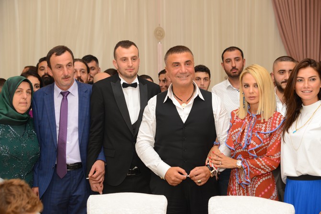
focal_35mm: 56
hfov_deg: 35.6
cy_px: 107
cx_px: 160
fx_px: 499
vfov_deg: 24.2
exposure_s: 1/100
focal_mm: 56
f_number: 5
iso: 400
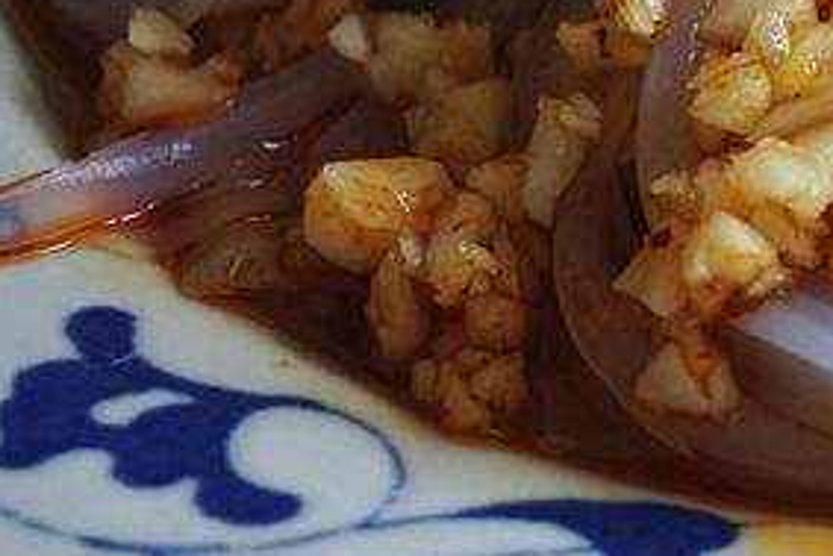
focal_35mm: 207
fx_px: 4801
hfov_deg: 9.7
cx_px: 1121
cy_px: -179
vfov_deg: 6.6
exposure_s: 1/80
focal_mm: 49
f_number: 5.6
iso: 1000
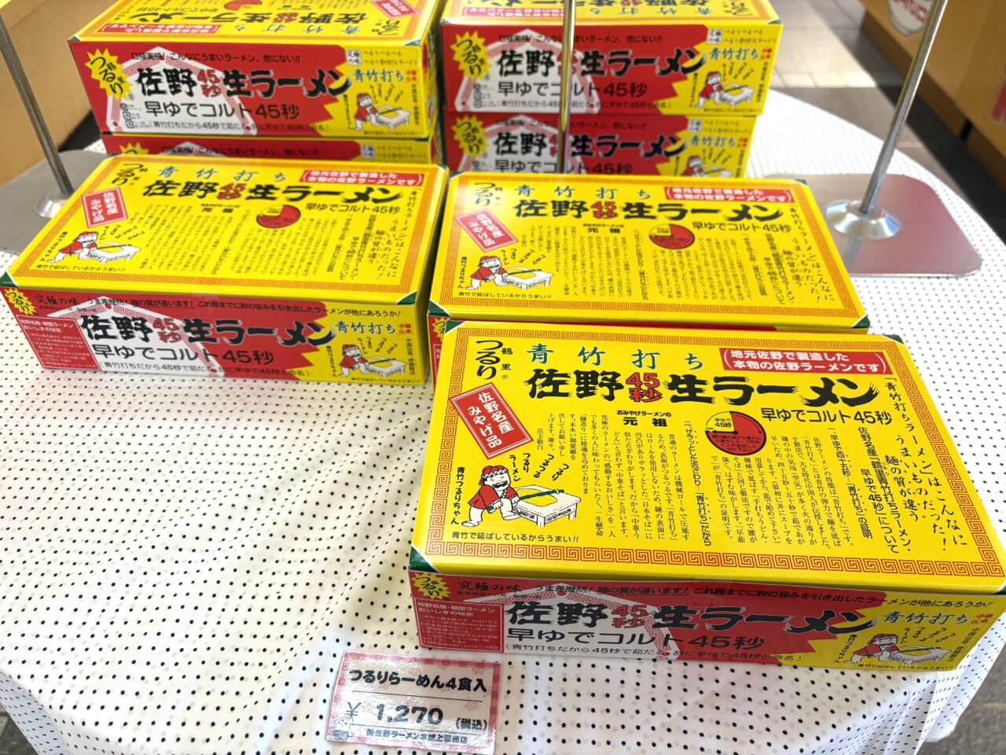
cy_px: 378
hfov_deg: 67.3
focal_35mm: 26
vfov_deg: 53.1
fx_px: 756
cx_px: 503
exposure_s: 1/50
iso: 64
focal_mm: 5.96
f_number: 1.6
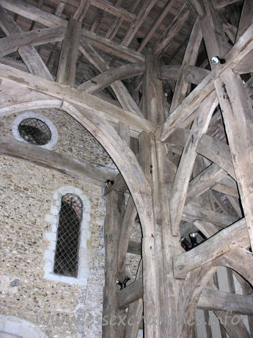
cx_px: 126
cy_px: 169
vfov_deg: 52.6
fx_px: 341
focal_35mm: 35
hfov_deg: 40.7
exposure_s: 1/60.1
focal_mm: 8.9
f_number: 2.8
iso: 200
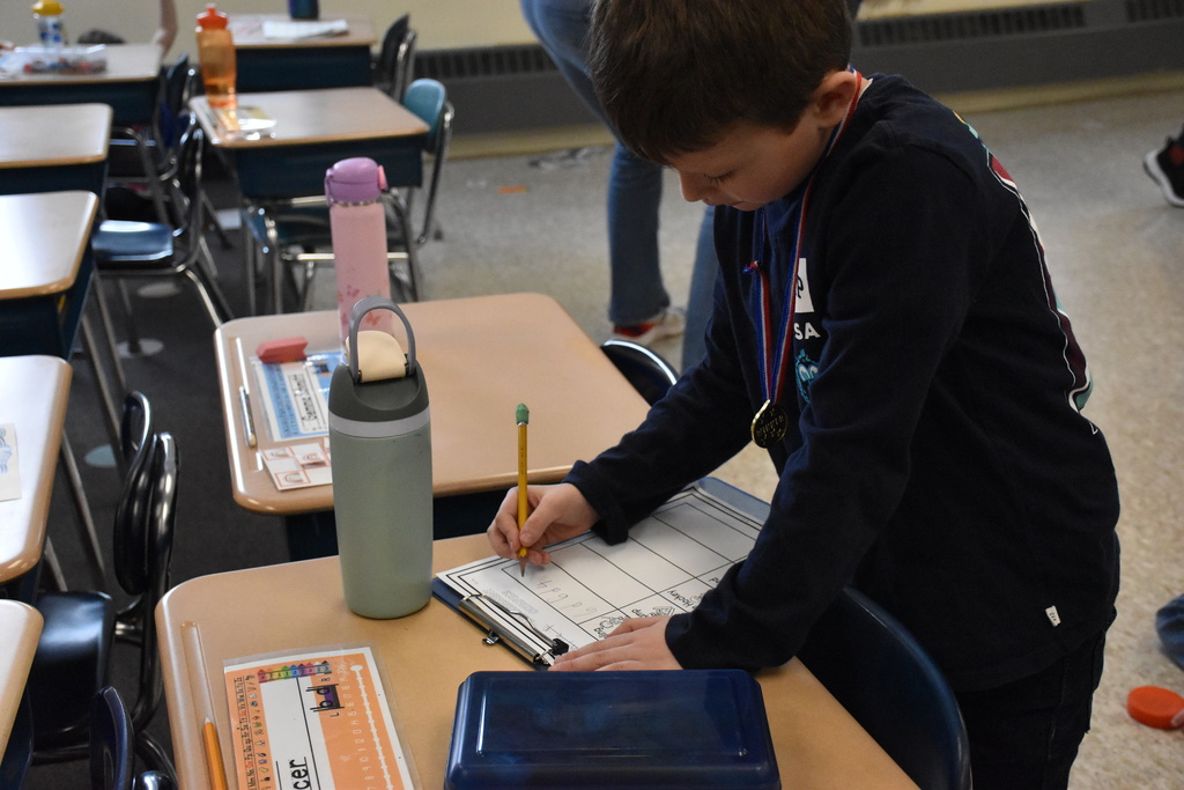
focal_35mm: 45
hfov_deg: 43.6
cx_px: 592
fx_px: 1480
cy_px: 395
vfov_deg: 29.9
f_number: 4.5
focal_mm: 30
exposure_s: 1/400
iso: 5000
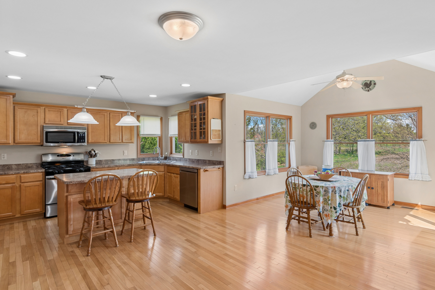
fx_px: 217
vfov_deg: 67.4
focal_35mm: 18
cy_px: 145
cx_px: 218
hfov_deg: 90.0
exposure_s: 1/15
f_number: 8
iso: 250
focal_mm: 12
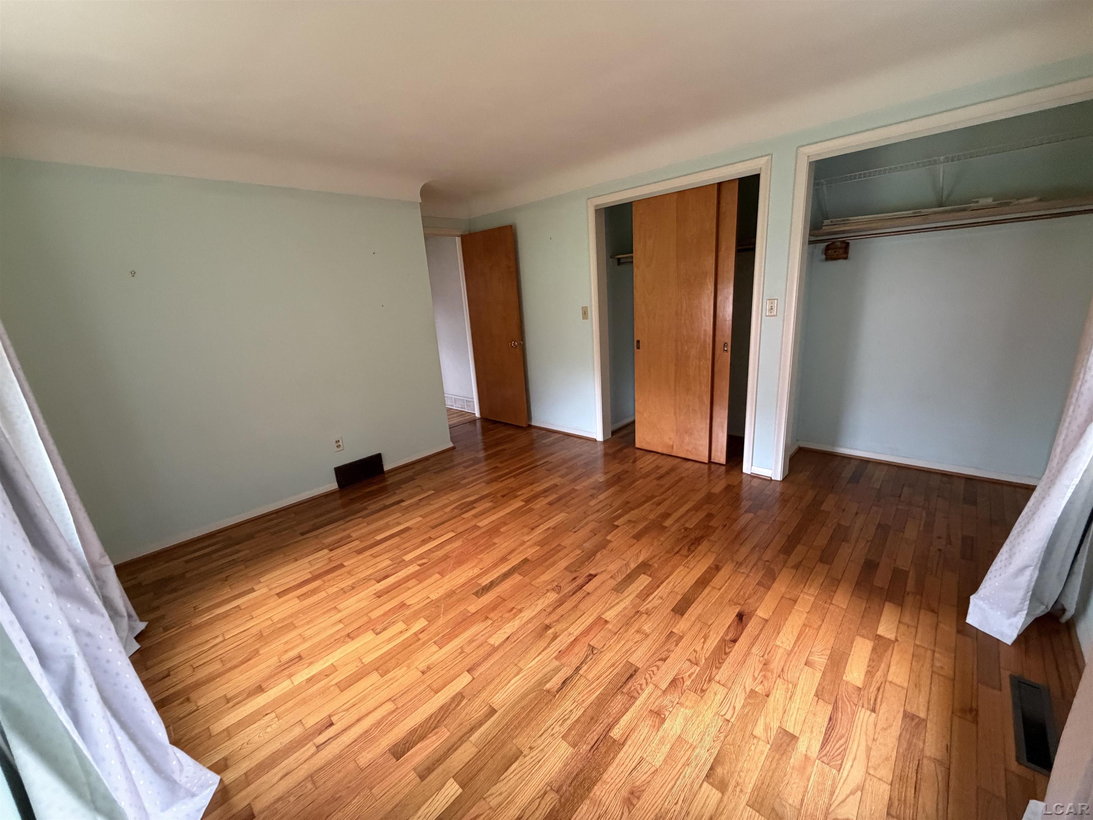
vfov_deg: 85.7
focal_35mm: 14
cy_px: 410
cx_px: 546
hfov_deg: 102.1
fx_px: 442
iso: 500
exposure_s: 1/60
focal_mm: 2.22
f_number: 2.2
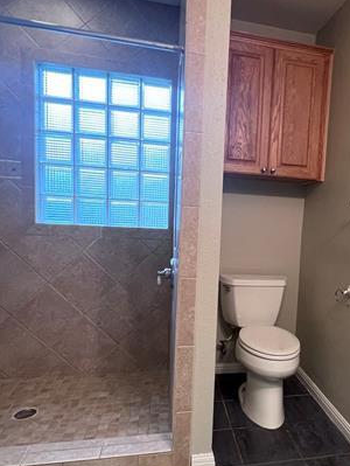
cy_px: 255
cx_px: 260
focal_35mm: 25
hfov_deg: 52.7
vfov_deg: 69.2
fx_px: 336
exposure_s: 1/60
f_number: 1.8
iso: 250
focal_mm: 1.57
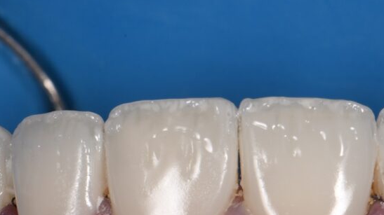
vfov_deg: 3.9
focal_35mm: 308
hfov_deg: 7.0
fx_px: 3134
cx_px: 234
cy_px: 143
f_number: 32
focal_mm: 105
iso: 200
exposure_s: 1/160
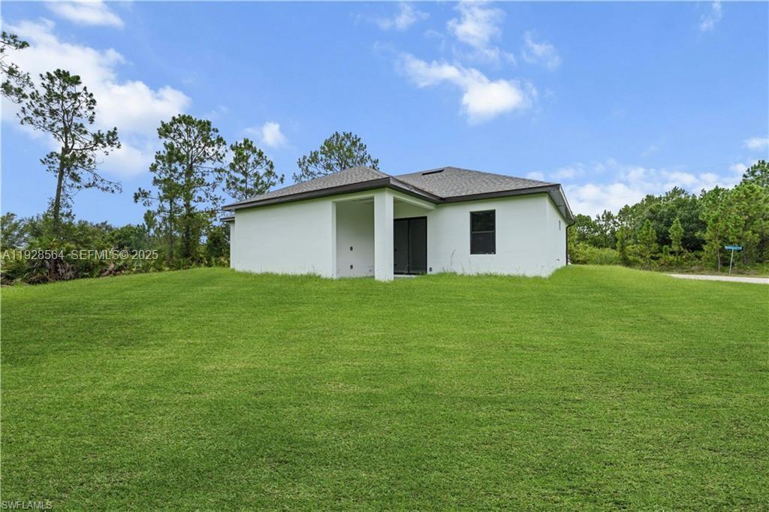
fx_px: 299
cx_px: 384
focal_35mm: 14
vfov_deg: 81.2
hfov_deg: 104.3
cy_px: 256
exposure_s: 1/40
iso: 100
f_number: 10
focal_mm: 14
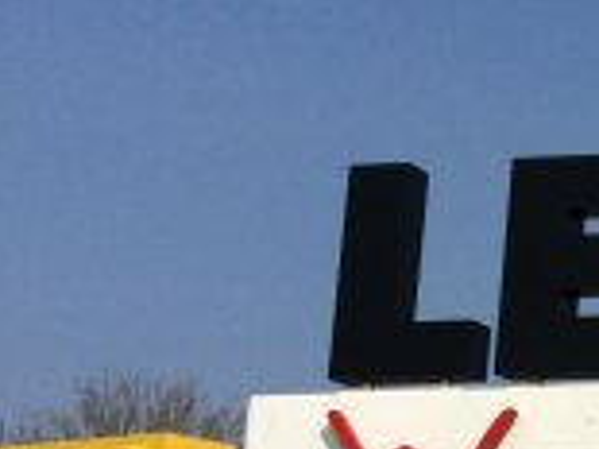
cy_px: 333
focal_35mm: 127
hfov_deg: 12.9
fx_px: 2196
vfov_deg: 11.6
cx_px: 1306
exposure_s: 1/4115
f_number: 2.2
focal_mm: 4.15
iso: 32
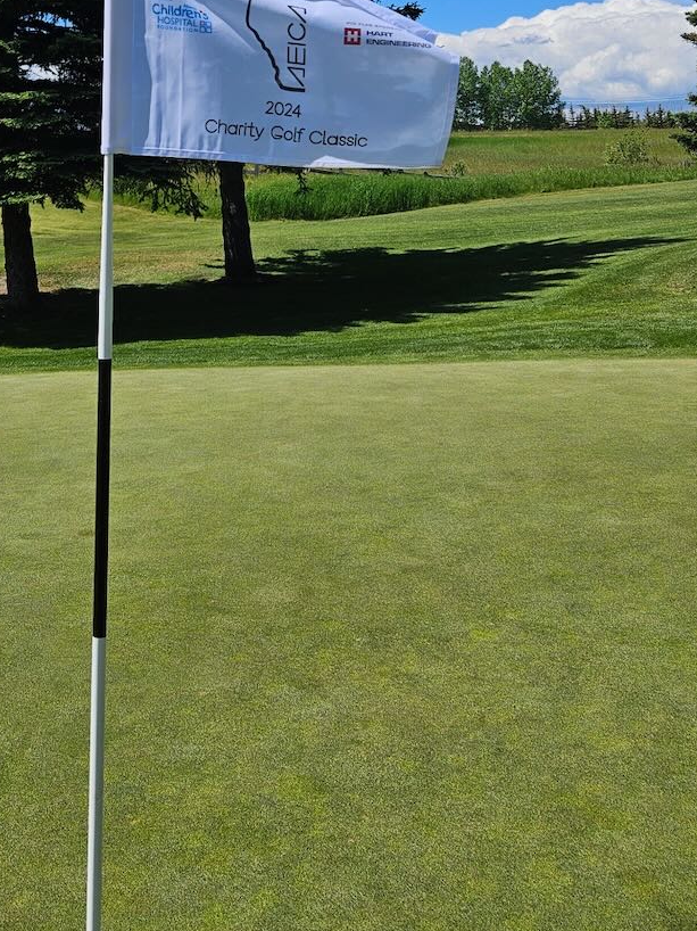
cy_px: 120
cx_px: 196
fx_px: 1209
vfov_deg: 39.5
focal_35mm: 45
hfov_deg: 31.7
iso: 25
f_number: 1.8
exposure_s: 1/2686
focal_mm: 5.4
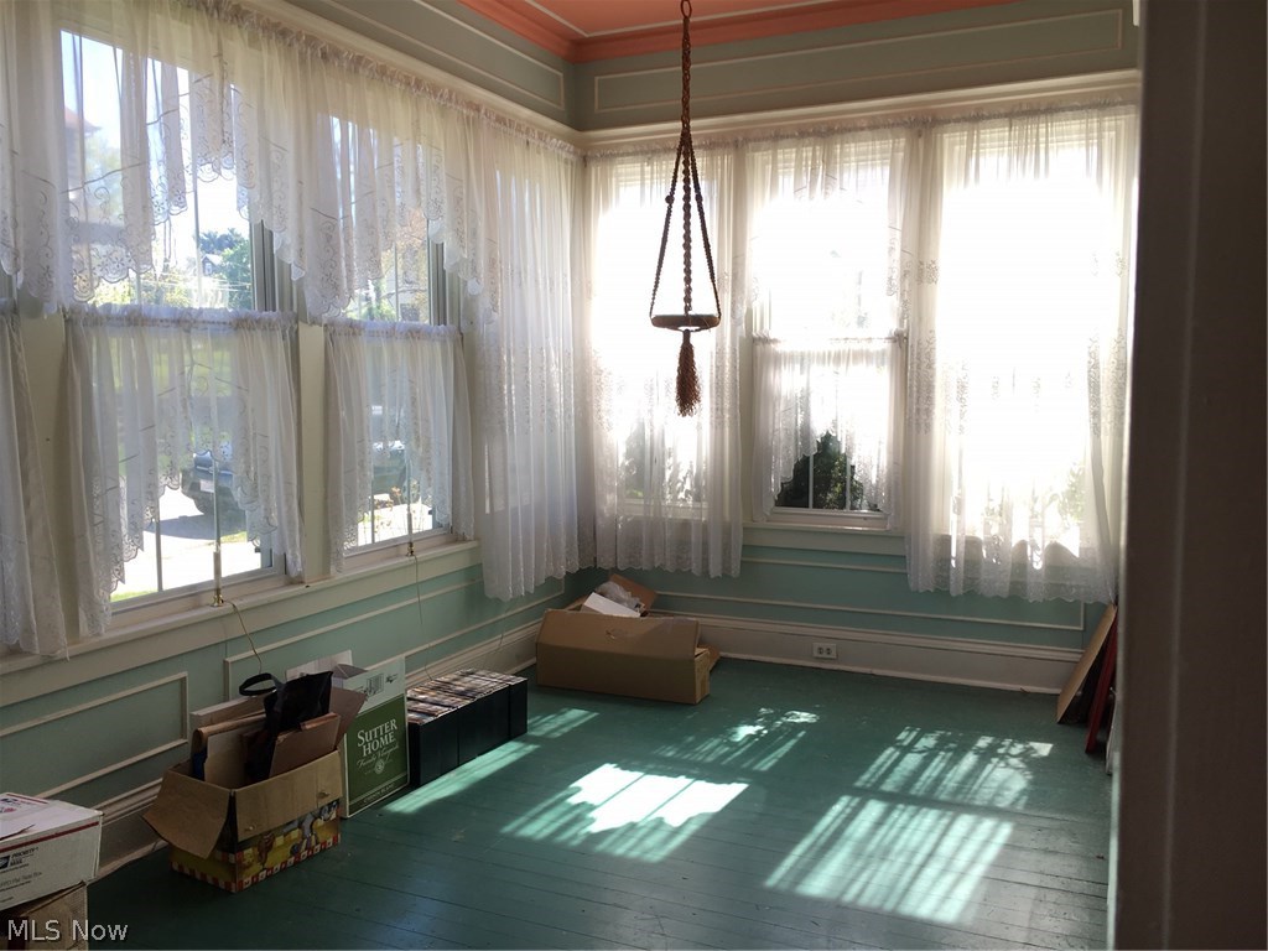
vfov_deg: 48.2
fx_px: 1062
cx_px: 634
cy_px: 476
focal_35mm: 29
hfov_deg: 61.7
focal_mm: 4.15
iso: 25
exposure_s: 1/128
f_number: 2.2
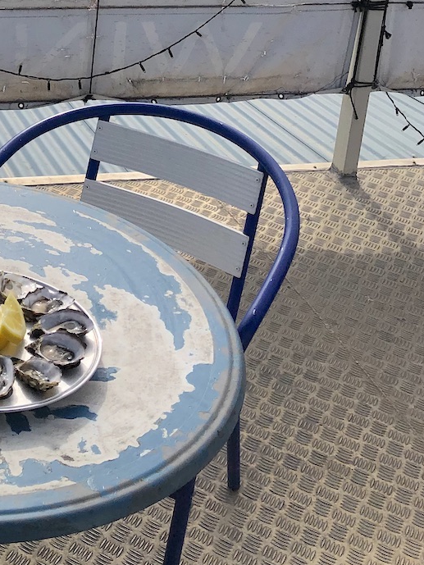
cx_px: -34
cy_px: -33
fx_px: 1061
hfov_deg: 21.5
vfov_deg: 27.6
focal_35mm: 65
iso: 20
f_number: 1.8
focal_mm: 3.99
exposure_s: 1/5348
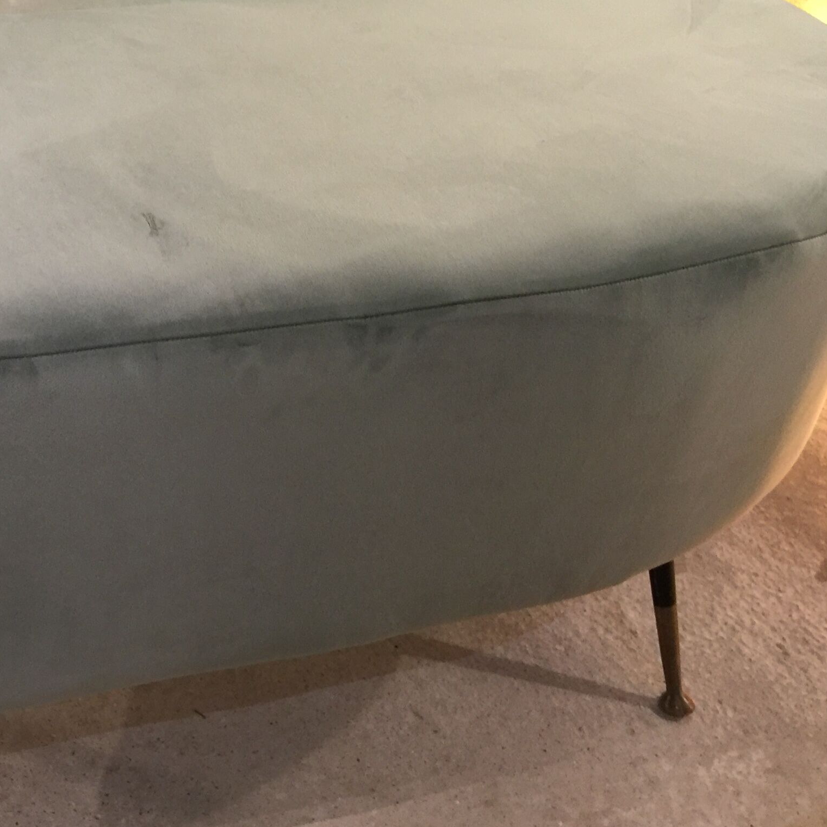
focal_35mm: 55
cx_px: 103
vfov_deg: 31.1
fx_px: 1487
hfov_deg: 29.9
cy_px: 431
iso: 125
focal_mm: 4.15
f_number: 2.2
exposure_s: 1/17
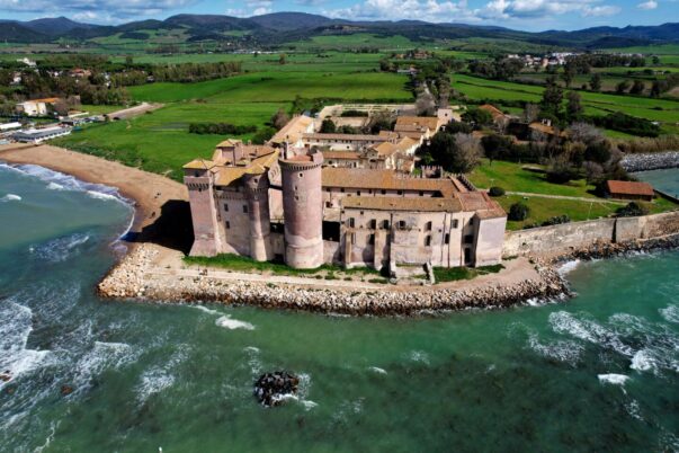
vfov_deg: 57.2
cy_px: 226
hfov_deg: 78.6
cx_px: 340
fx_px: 415
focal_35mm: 22
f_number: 2.8
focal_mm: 8.38
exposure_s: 1/2000
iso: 110
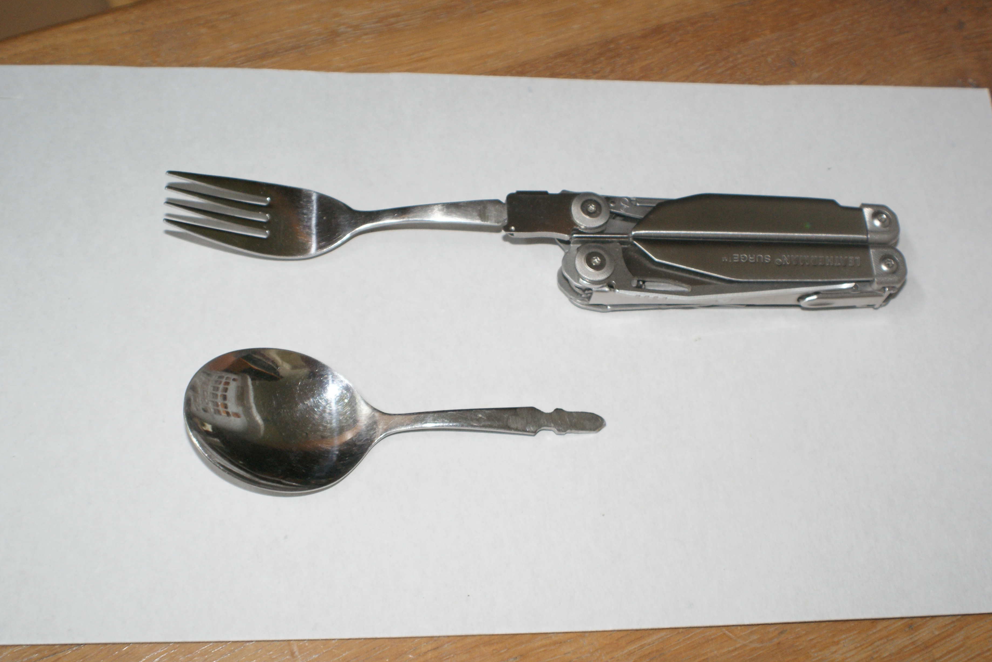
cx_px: 506
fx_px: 1530
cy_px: 322
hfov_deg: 35.9
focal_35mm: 56
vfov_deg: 24.4
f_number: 5.6
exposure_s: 1/60
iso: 400
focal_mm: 35
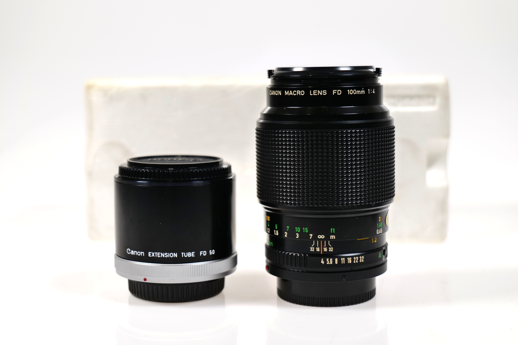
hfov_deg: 33.4
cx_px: 259
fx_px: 863
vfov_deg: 22.6
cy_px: 172
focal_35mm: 60
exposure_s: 1/60
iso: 125
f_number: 5.6
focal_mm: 60
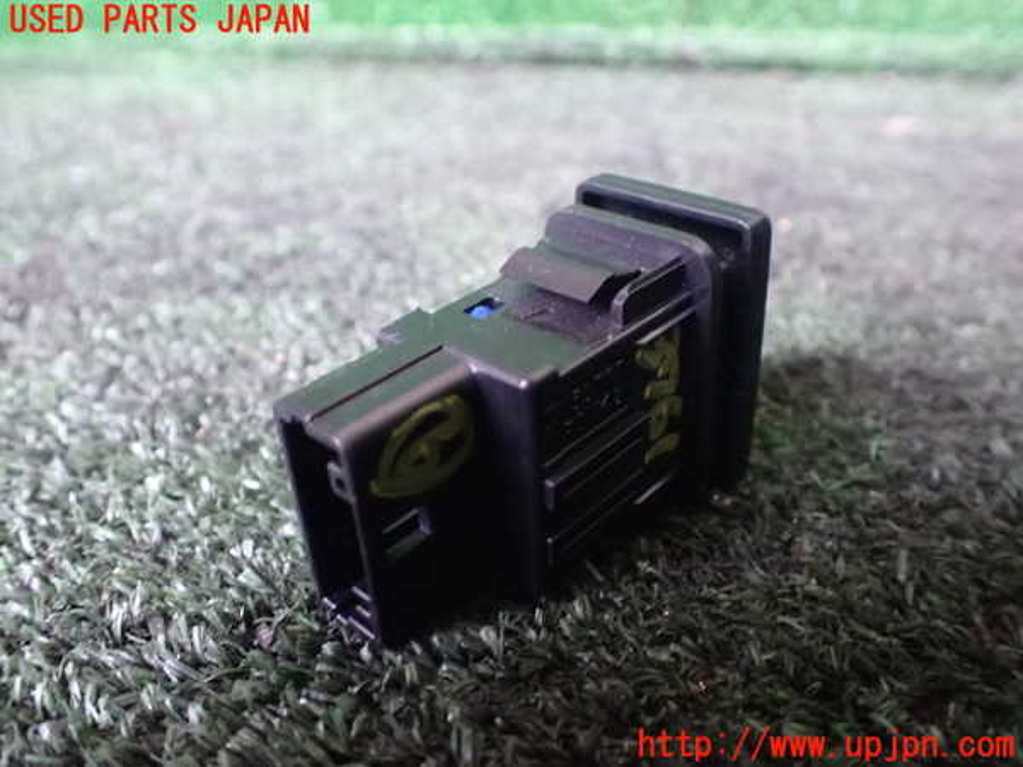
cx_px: 512
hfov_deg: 60.0
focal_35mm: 30
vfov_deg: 46.8
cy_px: 384
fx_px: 887
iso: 1600
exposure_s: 1/10
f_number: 2.3
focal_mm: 5.4
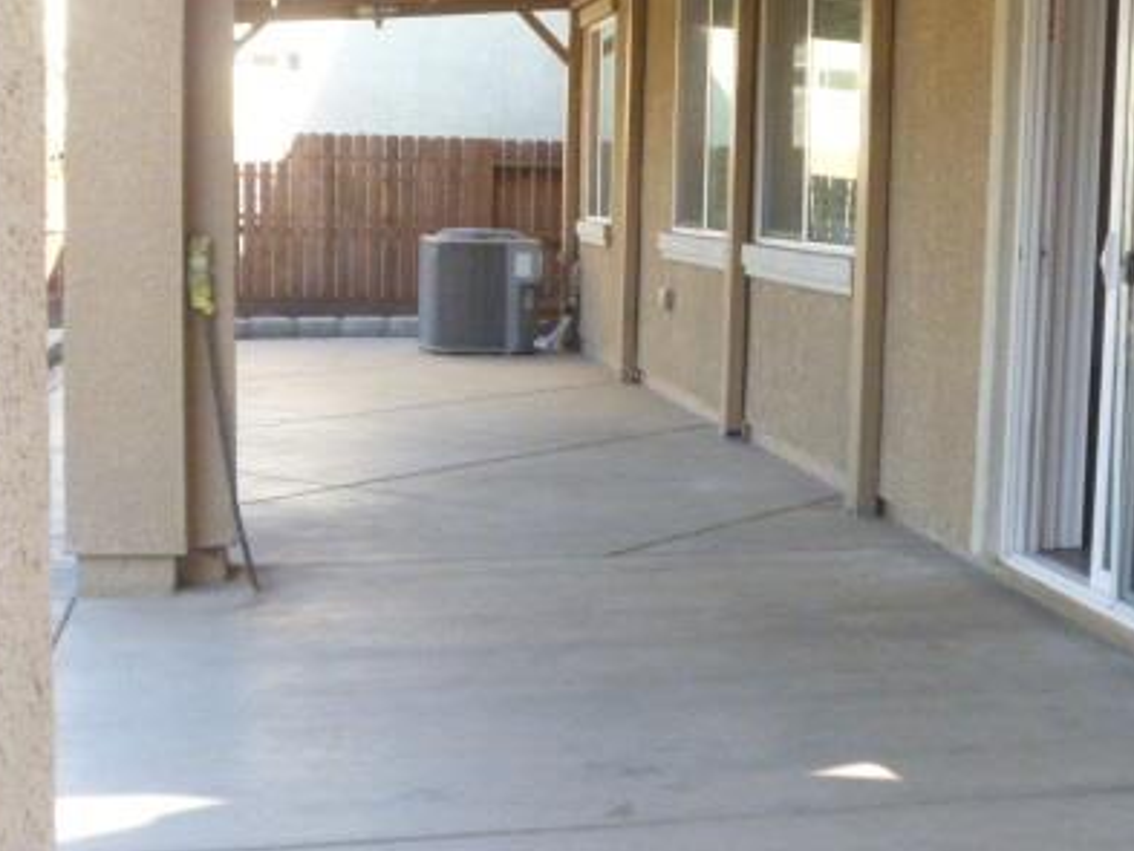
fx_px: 1868
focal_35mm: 57
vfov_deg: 25.7
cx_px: 742
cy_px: 413
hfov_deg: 33.5
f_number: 3.5
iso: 400
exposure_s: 1/250
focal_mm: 6.3
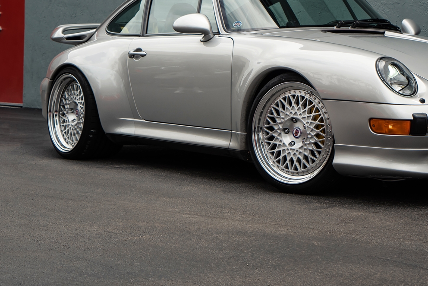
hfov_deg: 22.6
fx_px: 1058
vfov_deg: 15.2
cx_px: 330
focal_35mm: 89
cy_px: 28
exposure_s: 1/500
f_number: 6.3
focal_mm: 46
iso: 200
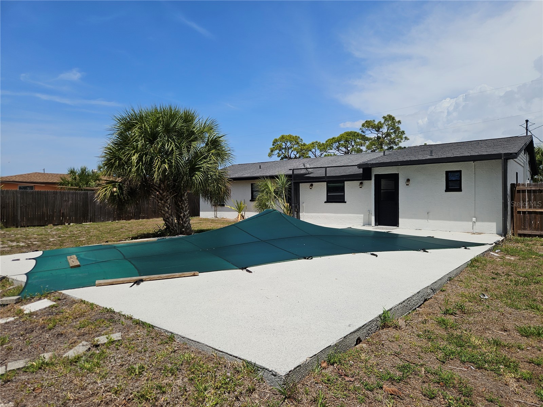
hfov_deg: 73.9
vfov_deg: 58.9
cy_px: 204
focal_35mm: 23
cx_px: 272
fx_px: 361
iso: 25
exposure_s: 1/4120
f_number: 1.8
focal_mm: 5.4
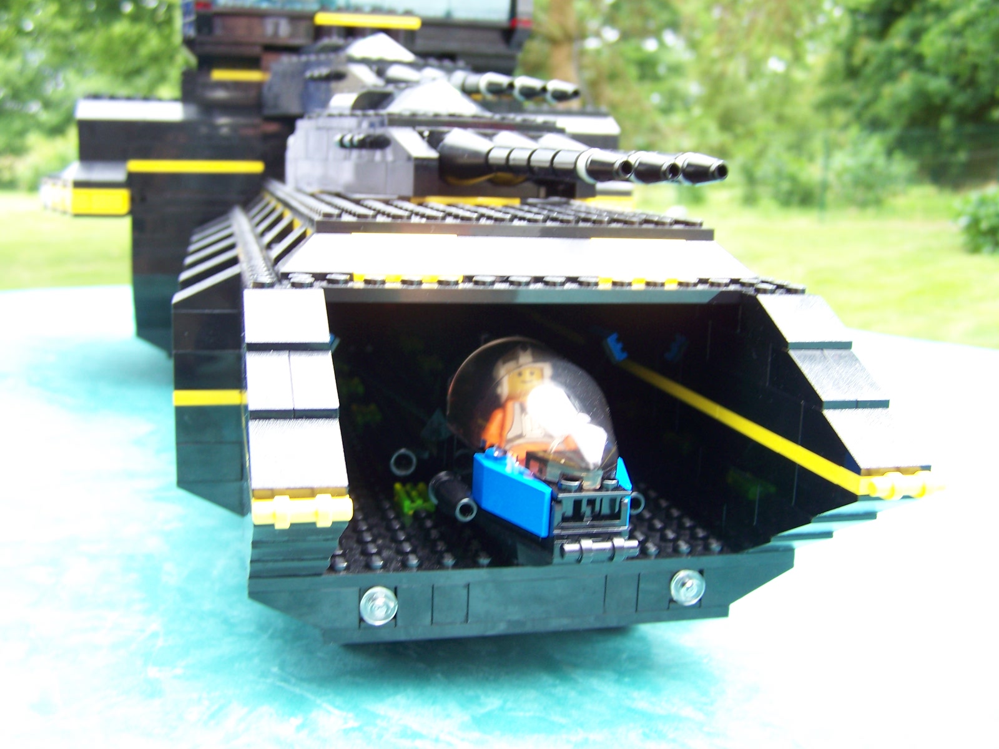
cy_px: 374
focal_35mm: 38
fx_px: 1097
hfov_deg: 49.0
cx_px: 500
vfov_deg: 37.7
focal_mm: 6.3
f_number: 2.8
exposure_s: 1/60
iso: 64
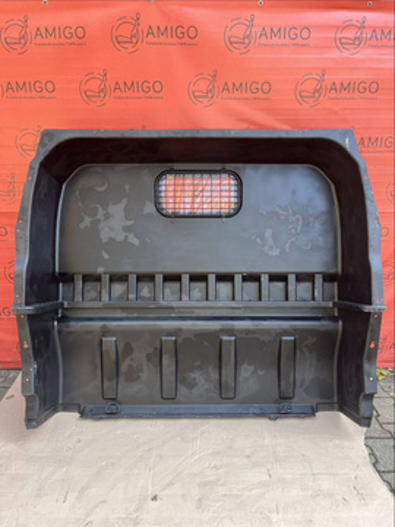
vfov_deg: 67.3
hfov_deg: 53.1
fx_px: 396
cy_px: 264
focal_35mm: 26
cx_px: 198
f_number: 1.6
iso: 50
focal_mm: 5.1
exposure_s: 1/121
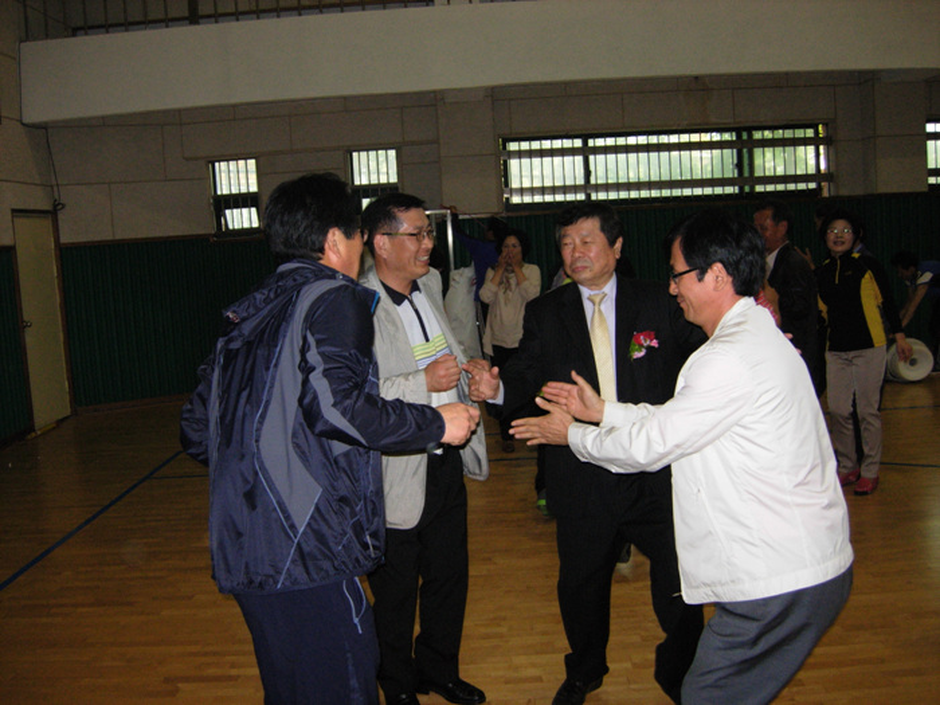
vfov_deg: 39.7
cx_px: 470
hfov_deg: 51.4
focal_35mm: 36
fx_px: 978
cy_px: 352
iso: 200
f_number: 2.7
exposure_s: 1/181
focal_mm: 7.5
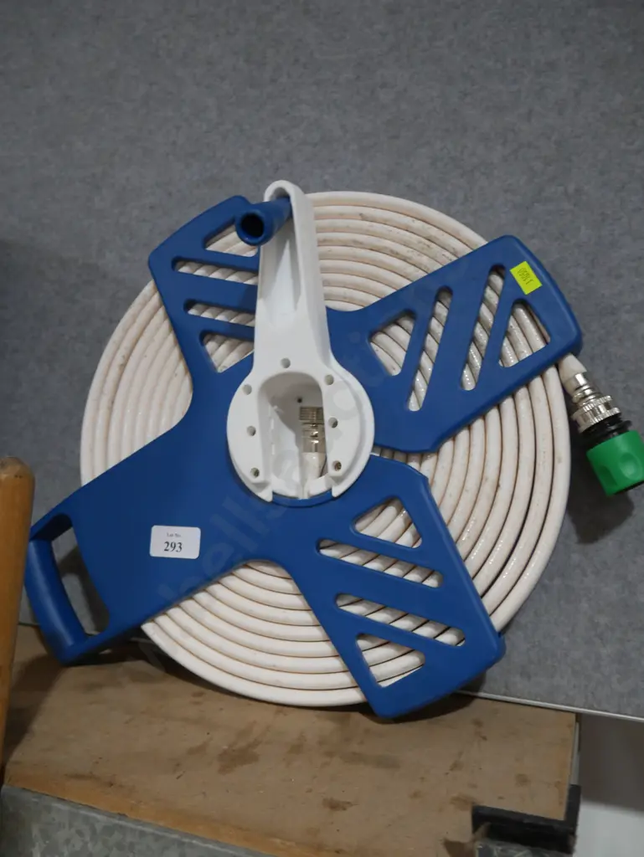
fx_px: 793
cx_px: 322
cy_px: 428
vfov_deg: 56.8
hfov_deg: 44.2
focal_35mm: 32
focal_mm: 16
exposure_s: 1/60
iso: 640
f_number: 3.6
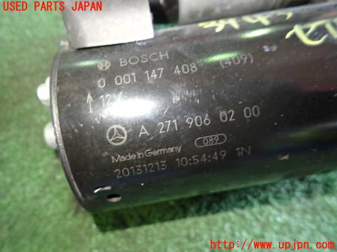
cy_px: 126
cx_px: 168
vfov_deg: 54.9
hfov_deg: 69.4
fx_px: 243
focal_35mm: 25
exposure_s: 1/30
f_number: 2
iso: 400
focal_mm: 4.5
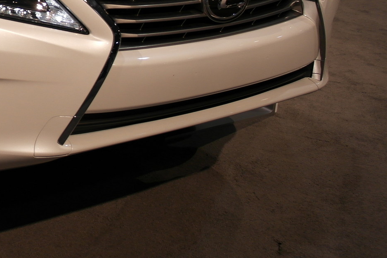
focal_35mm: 80
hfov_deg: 22.7
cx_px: -111
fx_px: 860
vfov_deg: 16.4
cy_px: -49
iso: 200
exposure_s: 1/80
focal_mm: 20
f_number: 3.5
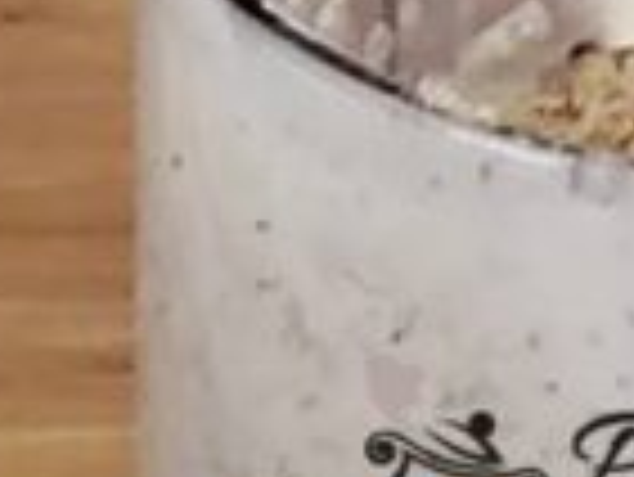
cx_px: 1219
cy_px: -218
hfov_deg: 2.8
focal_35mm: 701
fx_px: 12850
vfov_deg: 2.1
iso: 463
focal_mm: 5.25
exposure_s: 1/50
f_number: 1.75
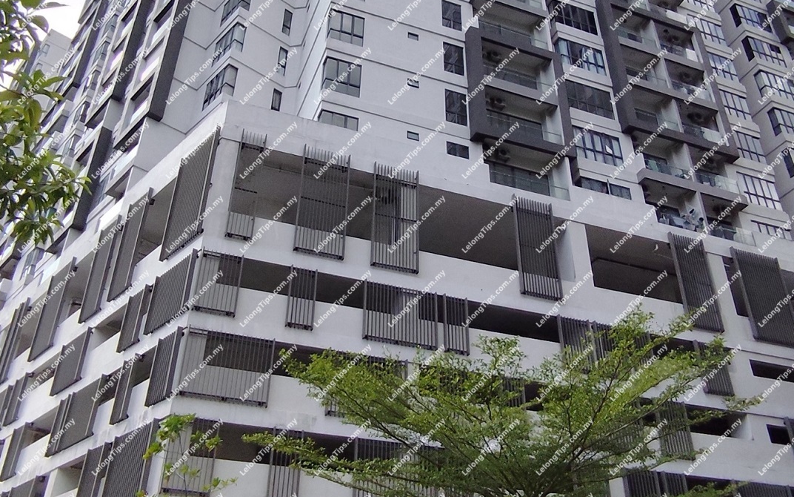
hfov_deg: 59.6
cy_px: 156
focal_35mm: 32
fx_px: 692
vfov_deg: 38.9
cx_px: 388
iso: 50
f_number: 2.2
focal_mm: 1.65
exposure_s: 1/2492
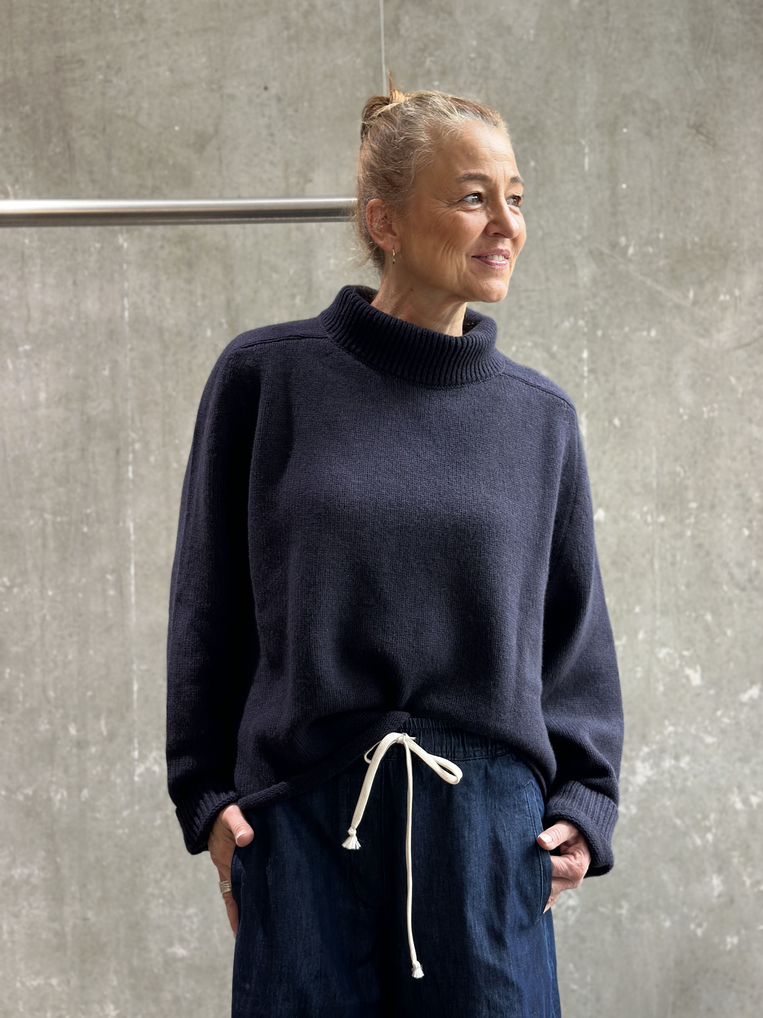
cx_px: 382
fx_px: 1411
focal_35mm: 48
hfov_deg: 30.3
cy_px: 509
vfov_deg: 39.7
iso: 125
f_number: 1.78
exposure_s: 1/92
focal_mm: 6.86
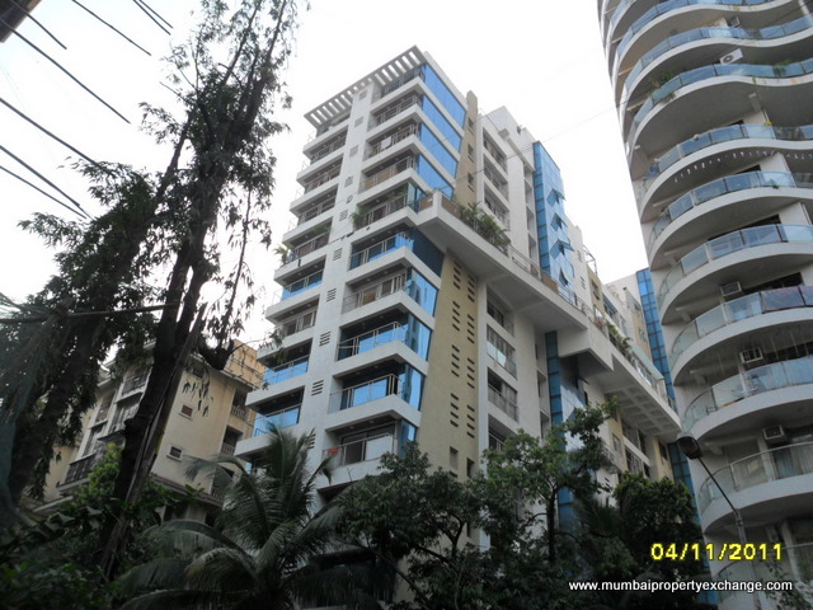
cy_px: 305
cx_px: 406
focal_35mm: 27
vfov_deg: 51.4
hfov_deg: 65.3
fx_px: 634
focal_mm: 4.9
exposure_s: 1/125
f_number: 3.5
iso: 100
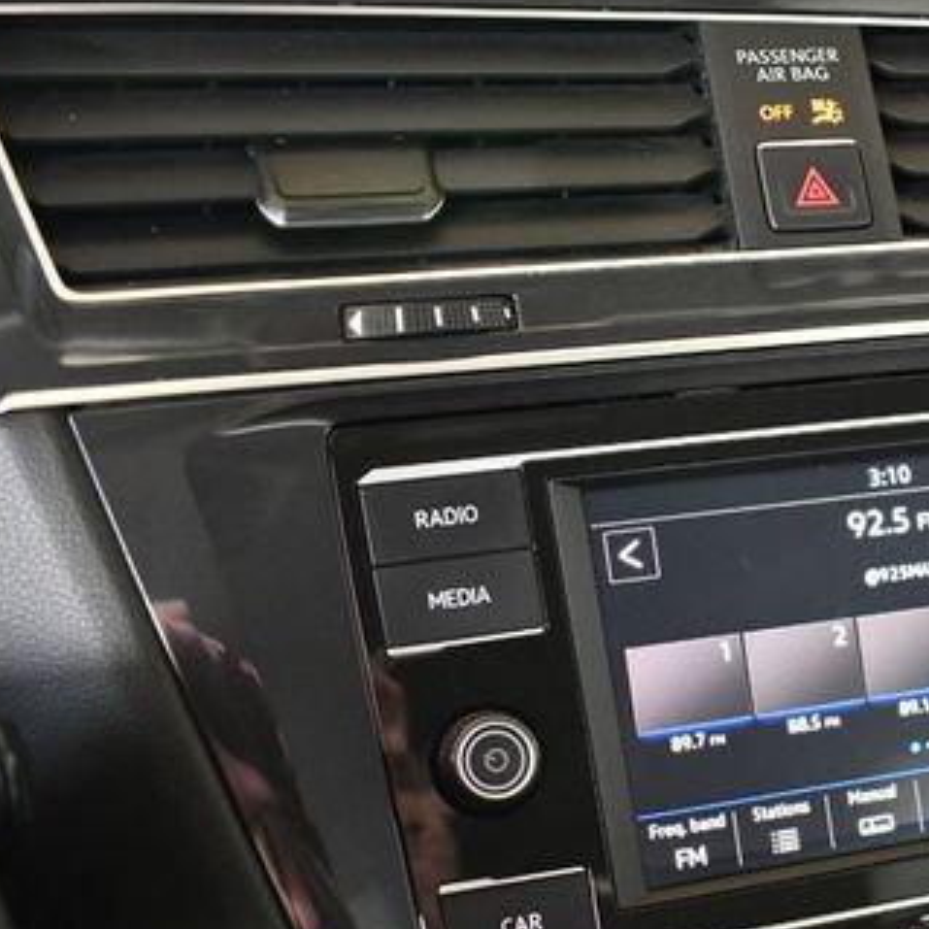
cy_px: 609
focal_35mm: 58
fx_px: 1761
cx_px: 804
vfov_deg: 29.4
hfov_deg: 28.6
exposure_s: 1/125
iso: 2200
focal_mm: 23
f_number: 3.8
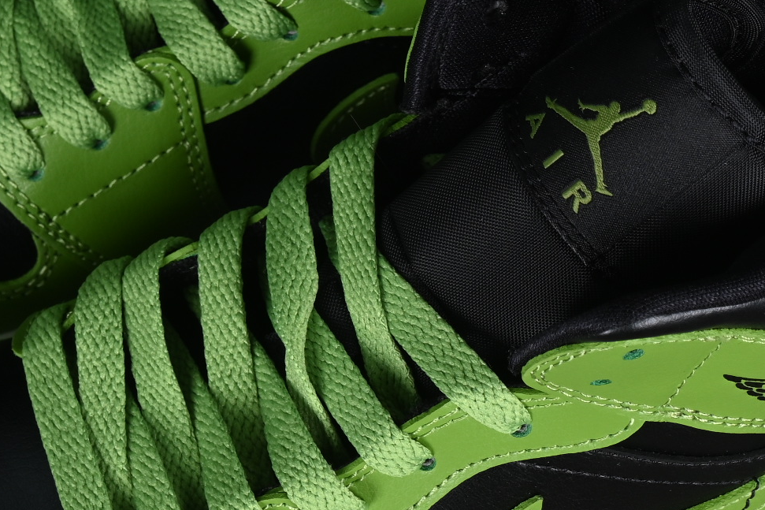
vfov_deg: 6.4
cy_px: 216
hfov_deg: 9.6
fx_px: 4568
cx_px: 395
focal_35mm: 215
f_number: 8
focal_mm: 50
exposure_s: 1/80
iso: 160
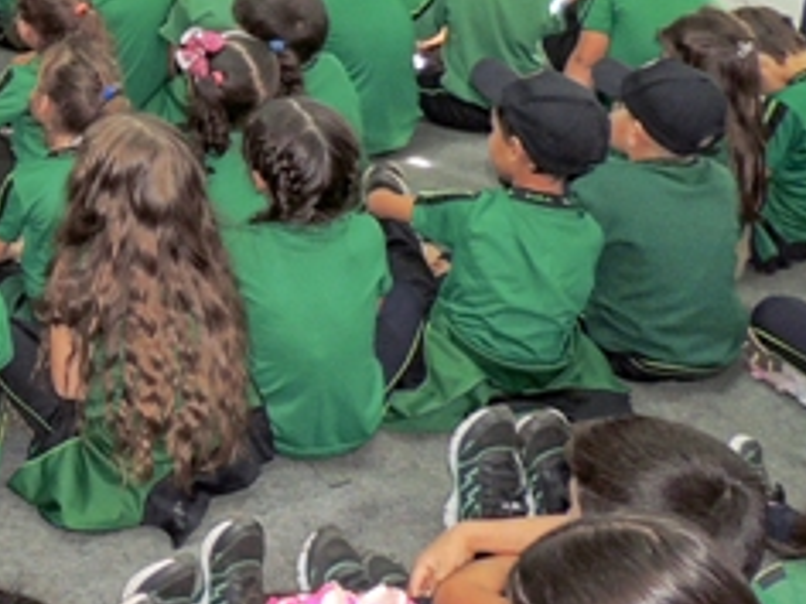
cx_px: -195
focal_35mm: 65
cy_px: 10
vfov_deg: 21.8
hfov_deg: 26.1
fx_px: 1513
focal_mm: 4.3
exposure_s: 1/30
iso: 200
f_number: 3
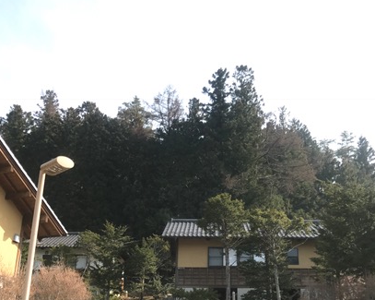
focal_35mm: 43
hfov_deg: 42.9
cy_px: 173
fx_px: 477
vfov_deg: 34.8
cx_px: 203
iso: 20
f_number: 1.8
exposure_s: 1/879
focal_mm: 3.99
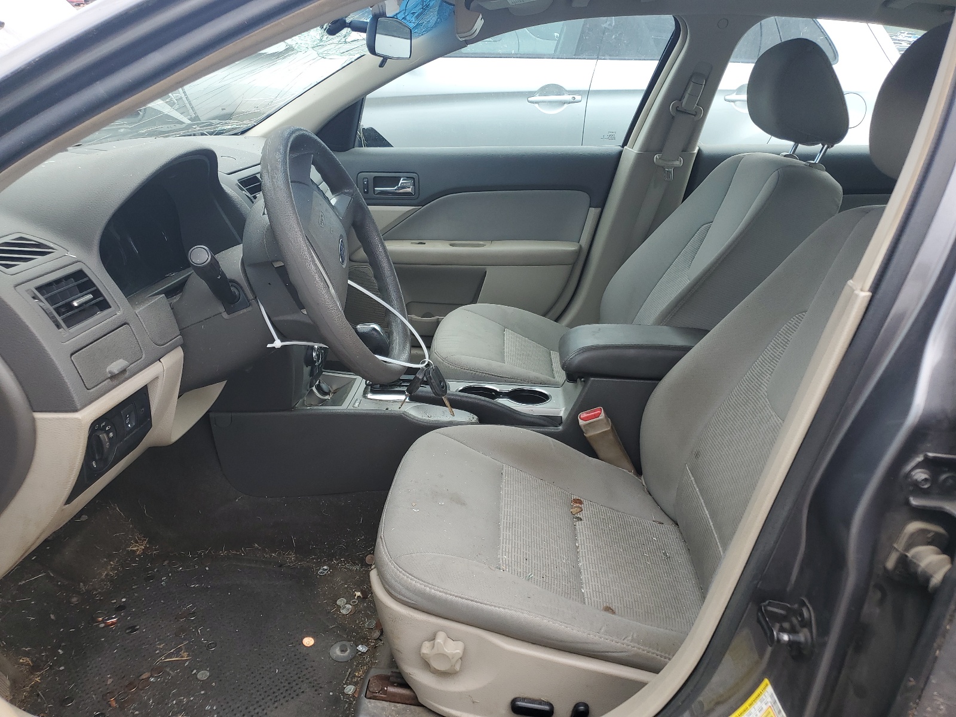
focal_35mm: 26
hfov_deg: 67.3
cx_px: 478
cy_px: 358
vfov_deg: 53.1
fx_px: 718
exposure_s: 1/435
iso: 50
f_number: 1.5
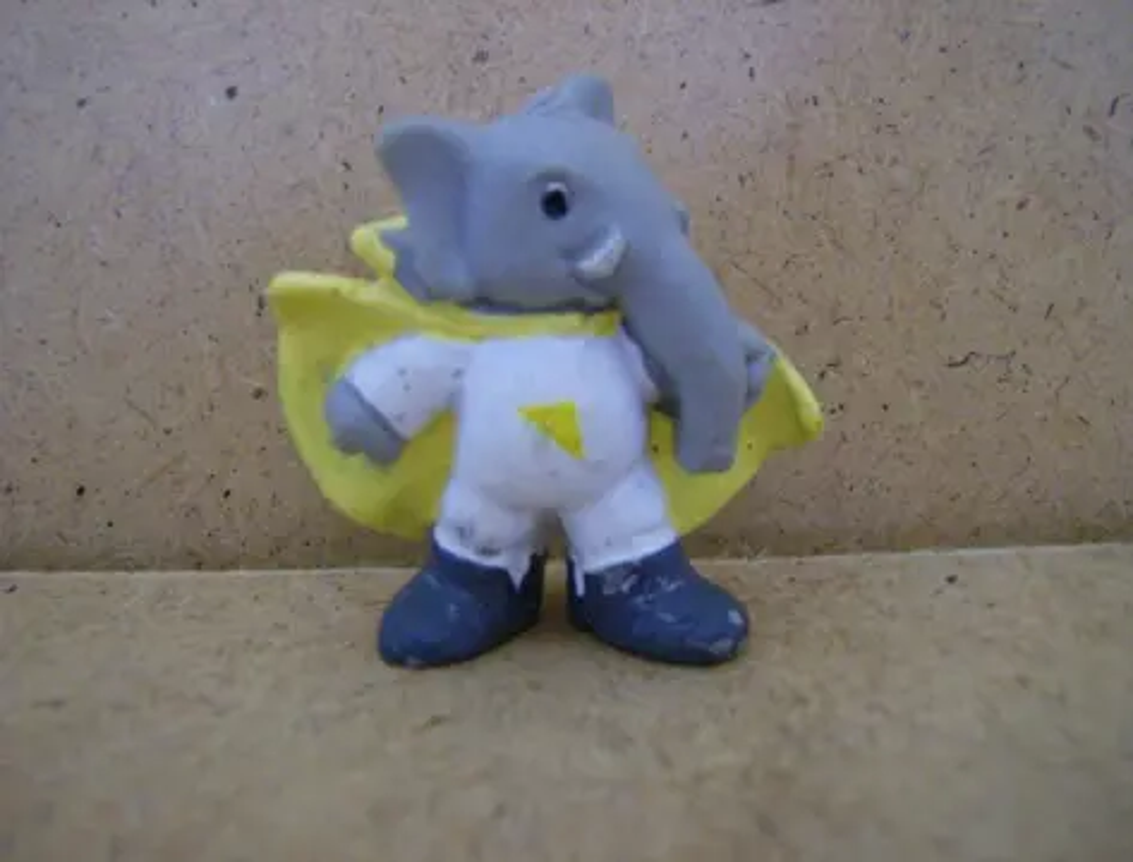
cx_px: 566
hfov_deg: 51.1
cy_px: 431
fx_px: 1185
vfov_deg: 40.0
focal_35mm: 36
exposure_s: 1/15.9
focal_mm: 6
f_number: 2.8
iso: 200
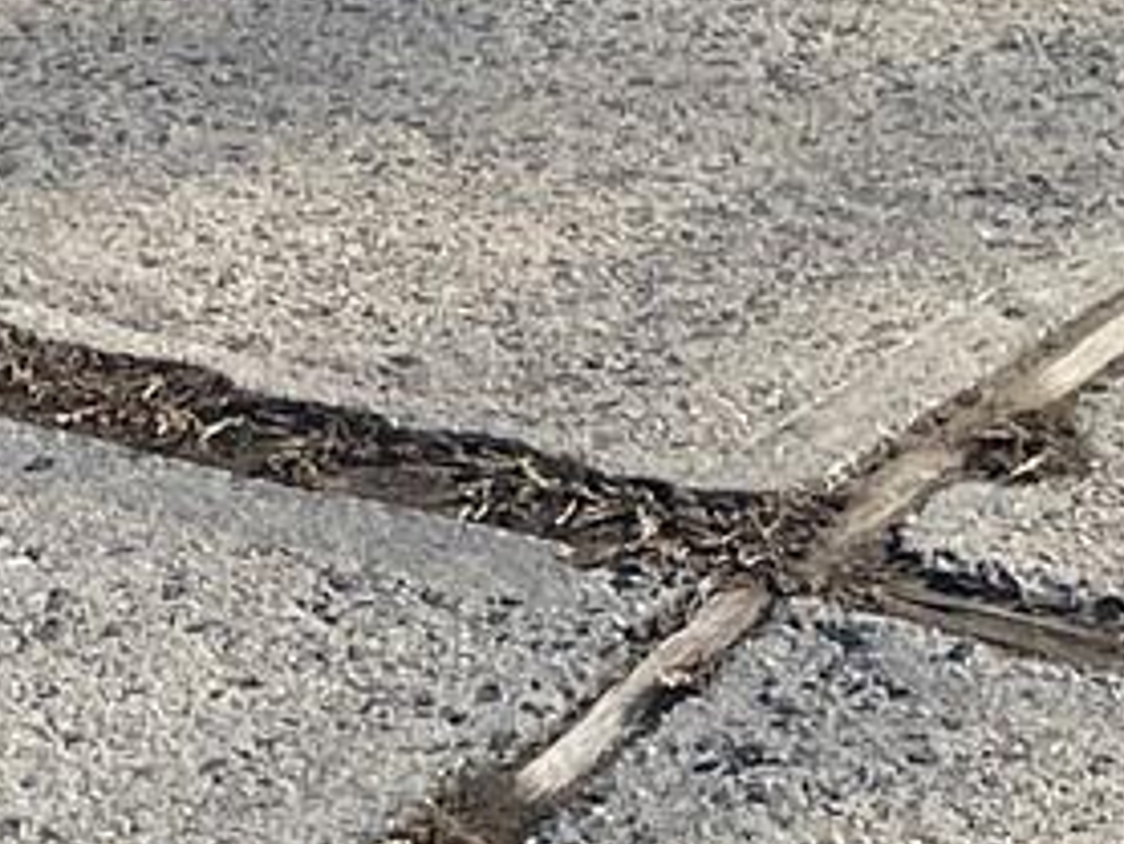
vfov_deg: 6.7
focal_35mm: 192
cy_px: -2017
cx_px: 945
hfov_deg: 10.3
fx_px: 6237
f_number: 1.6
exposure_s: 1/2618
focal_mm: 4.2
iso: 32
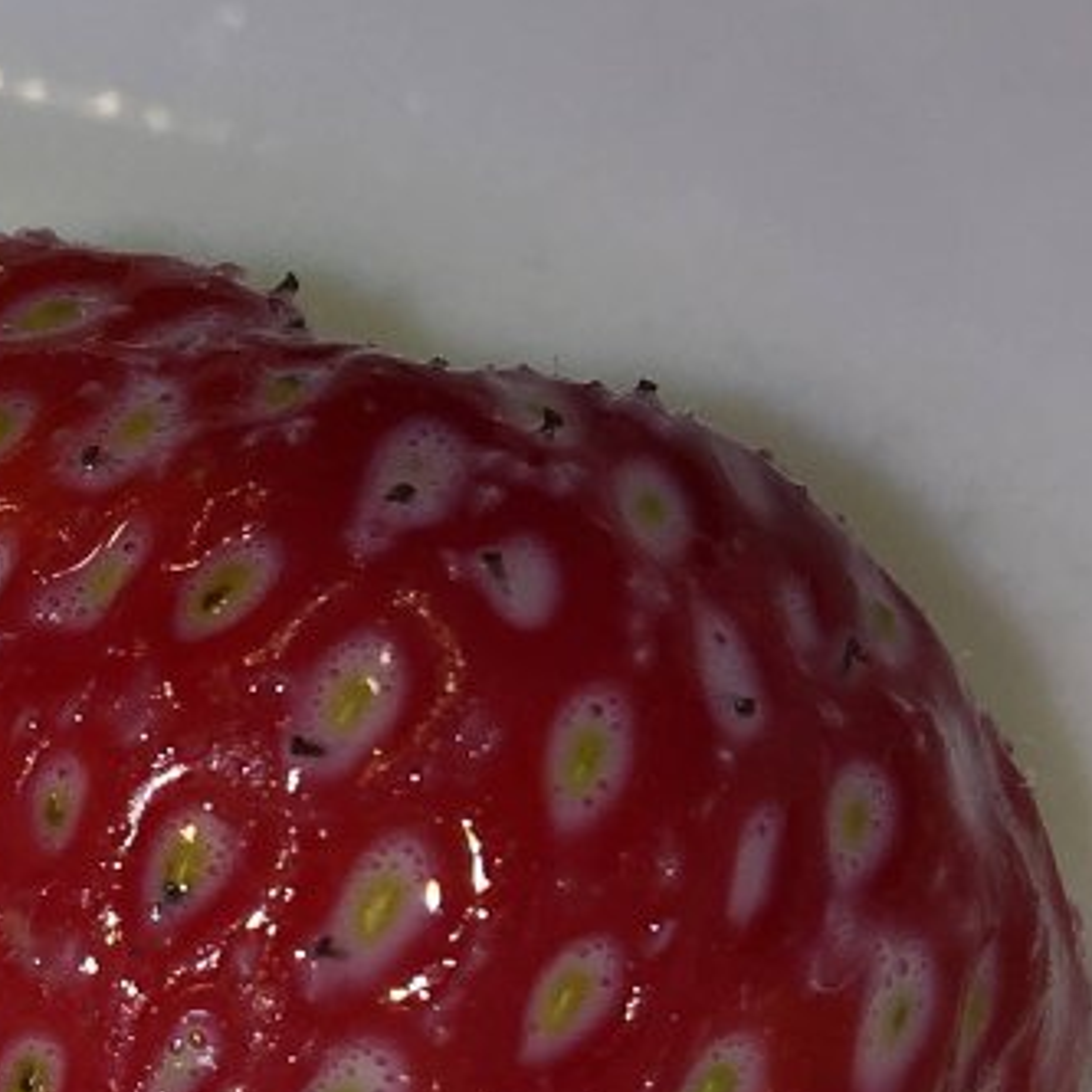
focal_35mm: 123
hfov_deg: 13.2
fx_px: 4390
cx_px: -653
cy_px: 1115
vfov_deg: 14.0
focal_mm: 4.15
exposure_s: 1/113
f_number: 2.2
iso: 25
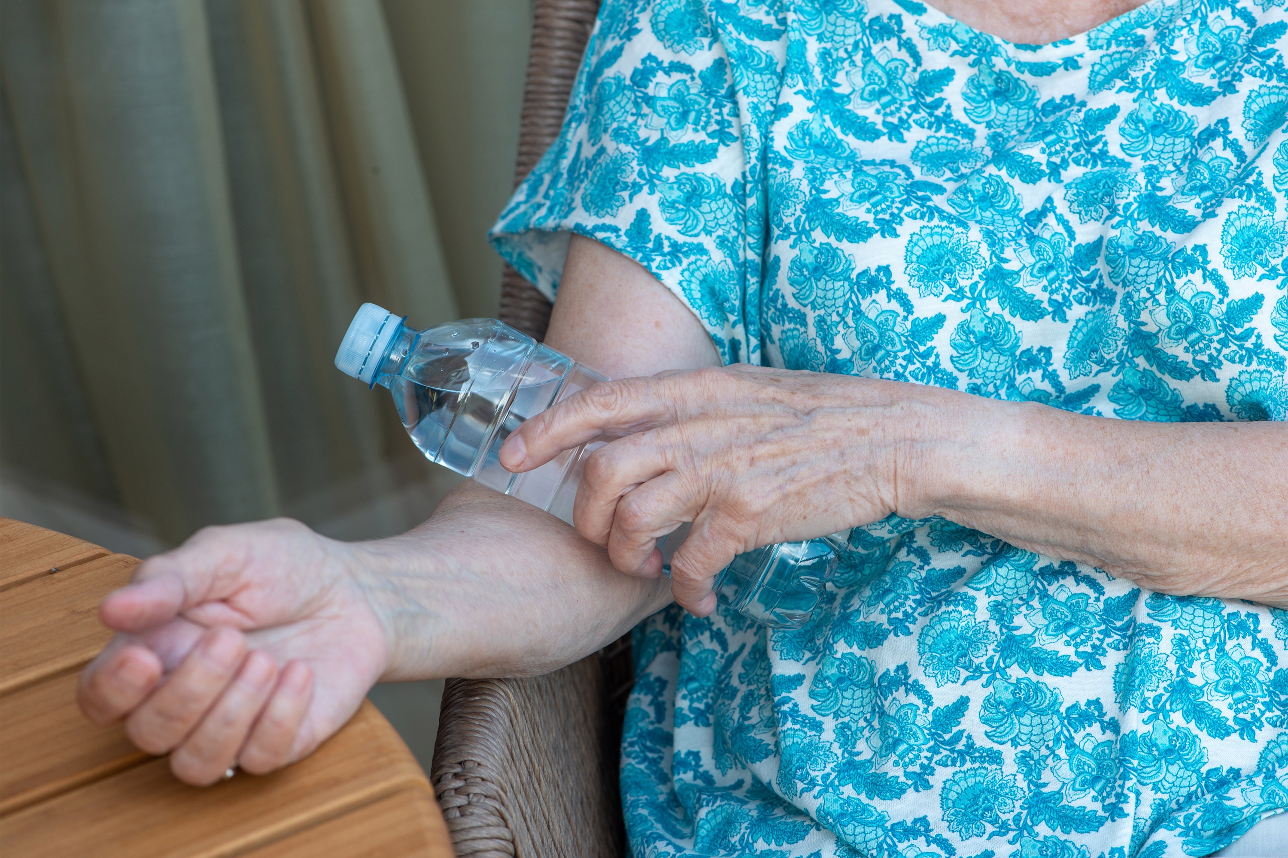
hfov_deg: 19.5
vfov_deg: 13.0
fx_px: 3756
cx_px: 644
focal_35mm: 105
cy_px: 429
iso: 200
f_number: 7.1
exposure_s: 1/100
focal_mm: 105
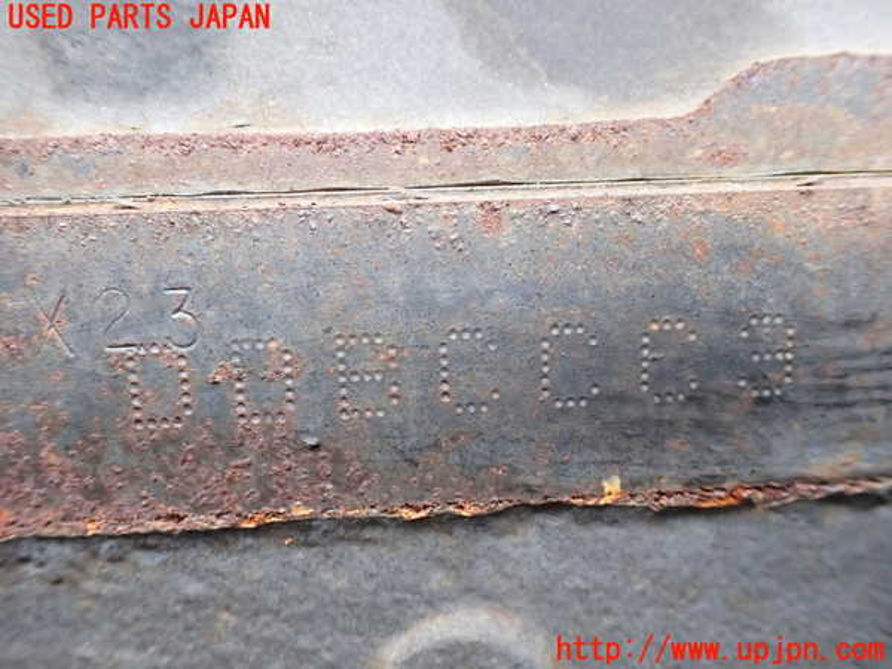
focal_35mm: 30
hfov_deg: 60.0
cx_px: 446
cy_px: 334
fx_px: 773
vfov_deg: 46.8
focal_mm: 5.4
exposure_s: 1/125
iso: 640
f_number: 2.3
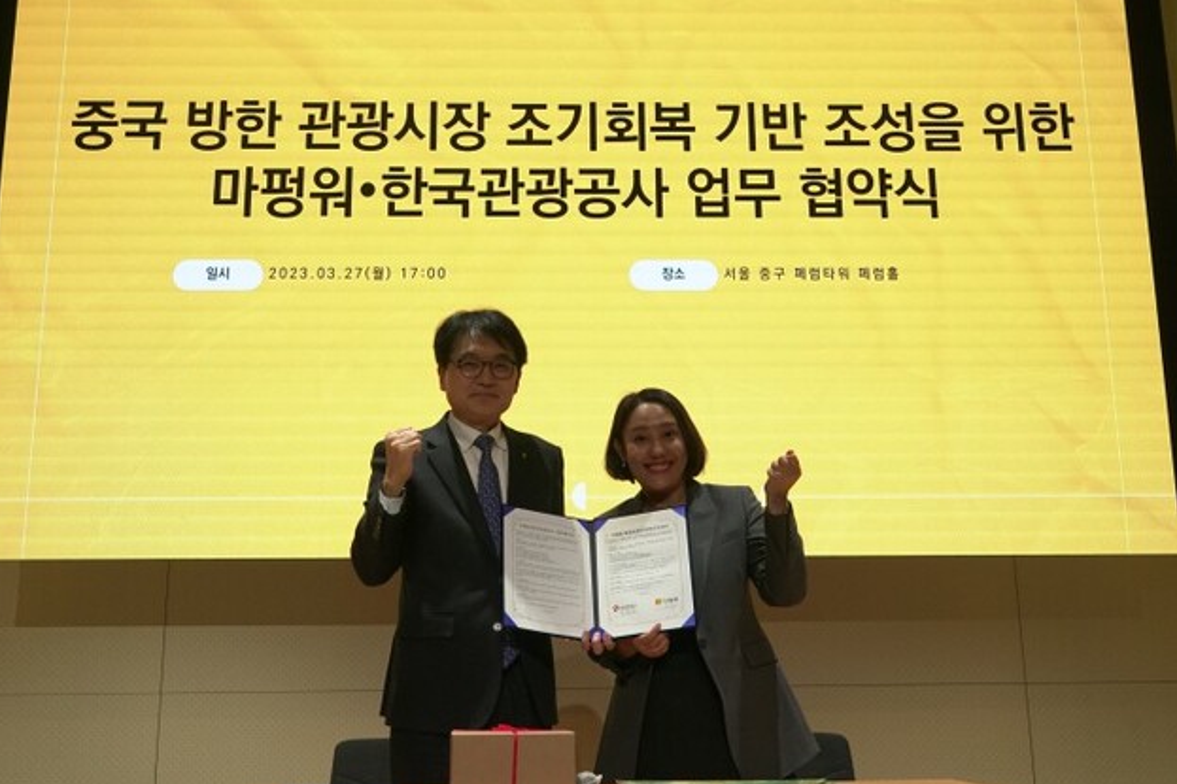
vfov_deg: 35.9
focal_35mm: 37
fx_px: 1209
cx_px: 574
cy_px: 388
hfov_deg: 51.9
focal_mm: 36
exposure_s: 1/320
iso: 3200
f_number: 6.3
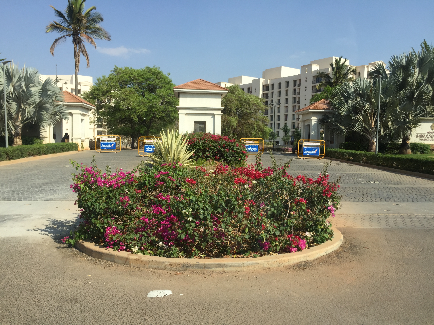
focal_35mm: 29
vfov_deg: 48.2
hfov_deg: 61.7
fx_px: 364
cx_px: 217
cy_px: 162
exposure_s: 1/1721
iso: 32
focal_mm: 4.15
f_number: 2.2
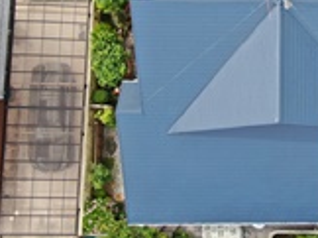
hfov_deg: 20.5
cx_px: 310
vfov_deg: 15.7
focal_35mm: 93
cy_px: 26
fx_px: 853
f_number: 3.6
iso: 100
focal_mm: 7.39
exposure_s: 1/240
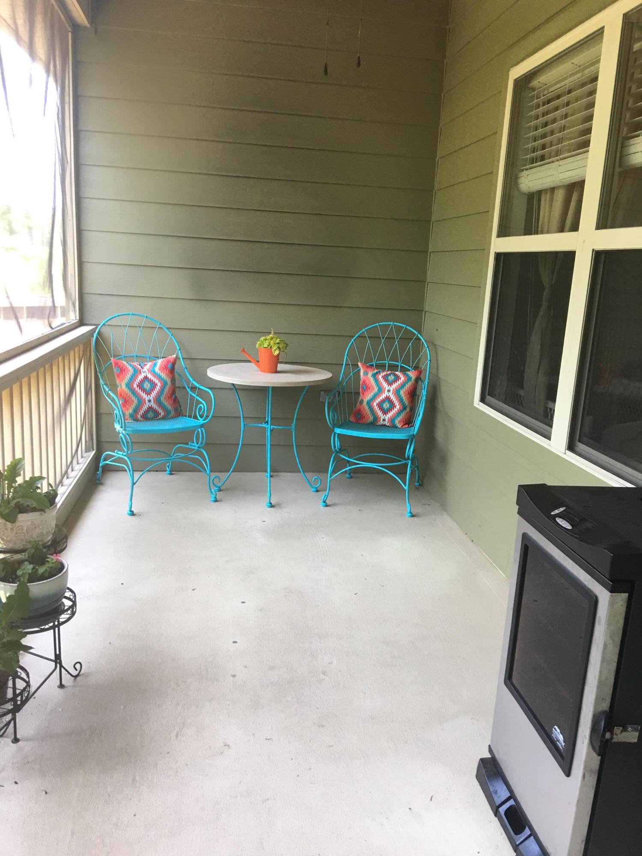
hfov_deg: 48.2
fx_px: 717
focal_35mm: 29
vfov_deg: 61.7
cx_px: 321
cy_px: 428
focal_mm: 4.15
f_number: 2.2
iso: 40
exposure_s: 1/30
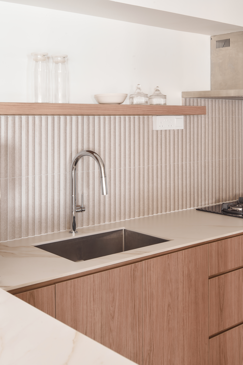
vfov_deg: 73.7
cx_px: 122
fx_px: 243
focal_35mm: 24
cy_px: 182
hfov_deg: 53.1
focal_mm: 24
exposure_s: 6
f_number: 8
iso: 100
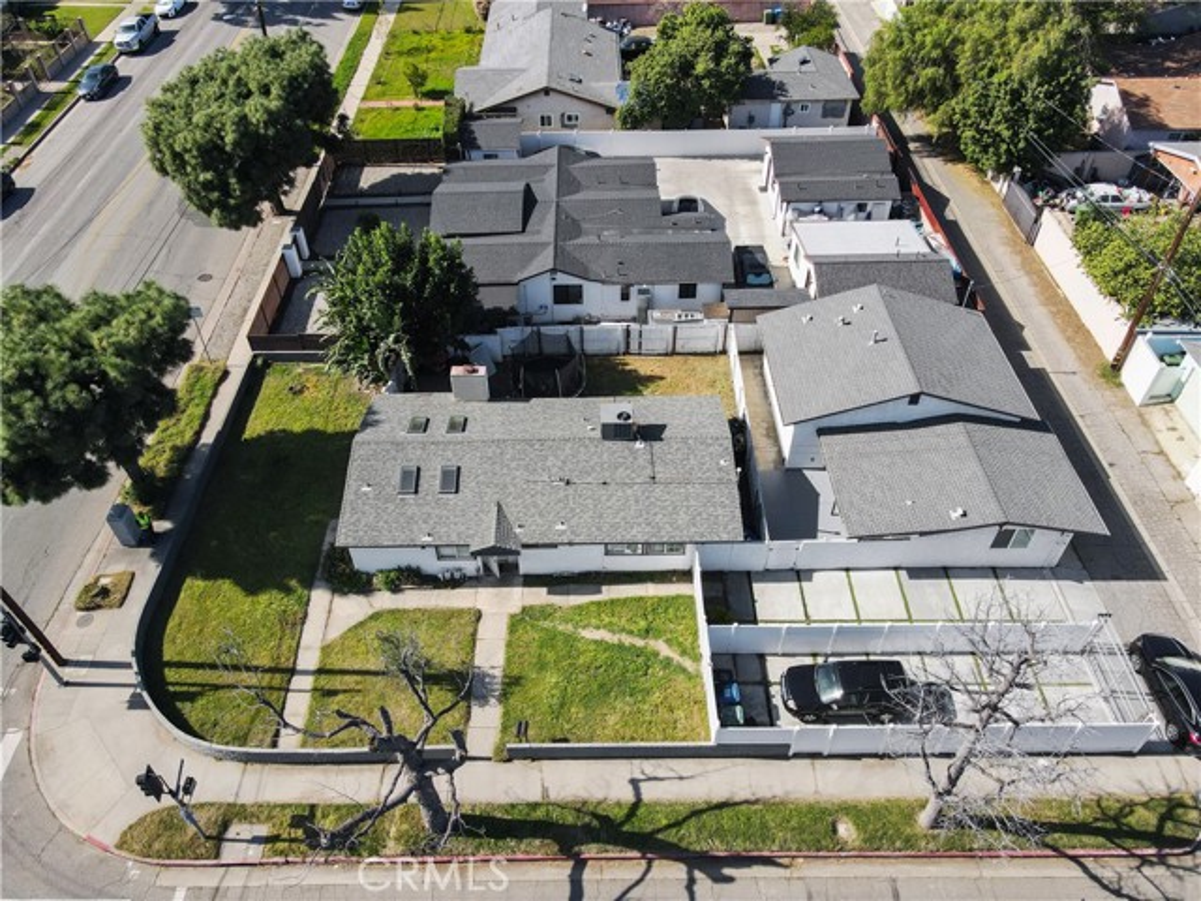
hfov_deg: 71.6
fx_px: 833
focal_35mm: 24
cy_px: 450
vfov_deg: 56.8
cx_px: 600
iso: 100
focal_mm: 4.5
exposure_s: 1/350
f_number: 2.8
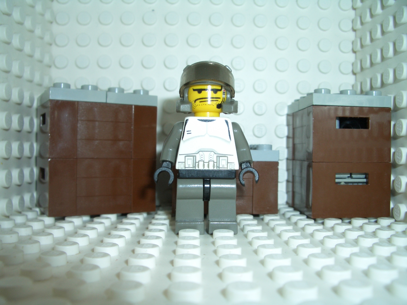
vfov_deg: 40.7
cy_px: 152
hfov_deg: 52.6
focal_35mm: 35
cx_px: 204
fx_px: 412
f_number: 4.3
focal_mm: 5.8
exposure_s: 1/60
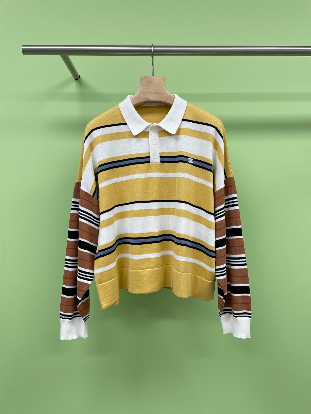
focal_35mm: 26
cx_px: 156
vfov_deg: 67.3
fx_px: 311
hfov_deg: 53.1
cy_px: 207
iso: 50
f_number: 1.6
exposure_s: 1/100
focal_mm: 4.2
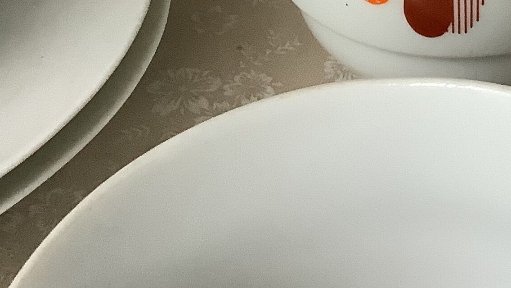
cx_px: 487
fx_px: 1314
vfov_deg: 11.8
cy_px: -167
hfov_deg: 21.4
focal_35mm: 97
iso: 160
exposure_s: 1/60
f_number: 2.4
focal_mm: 3.3
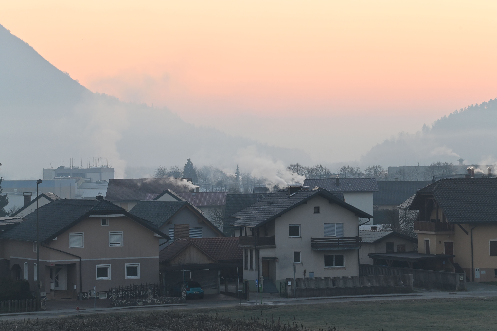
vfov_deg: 9.1
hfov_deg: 13.7
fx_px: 2069
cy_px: 166
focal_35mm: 150
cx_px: 248
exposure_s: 1/250
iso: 1250
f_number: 9
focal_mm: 150
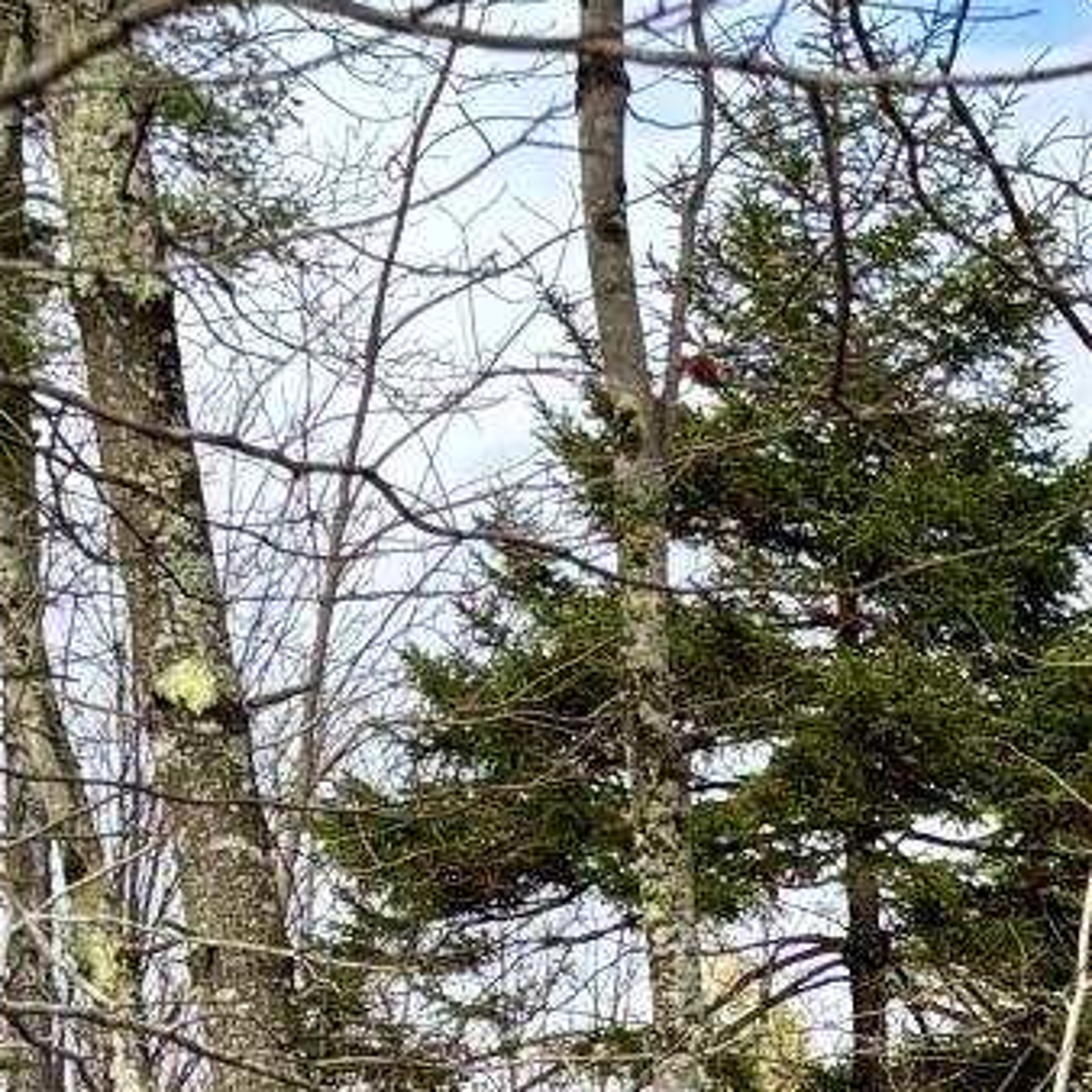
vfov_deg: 11.7
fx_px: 4854
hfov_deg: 12.0
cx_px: 1816
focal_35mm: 136
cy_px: 2084
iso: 50
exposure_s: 1/1016
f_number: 1.6
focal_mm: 5.96
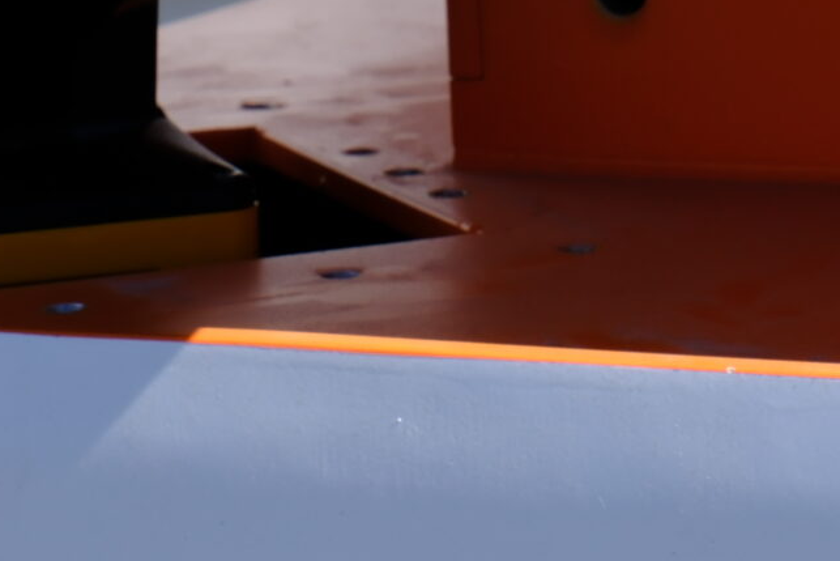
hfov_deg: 10.1
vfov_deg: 6.6
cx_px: 526
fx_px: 4737
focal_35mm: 203
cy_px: -456
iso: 100
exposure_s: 1/100
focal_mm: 34
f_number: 11
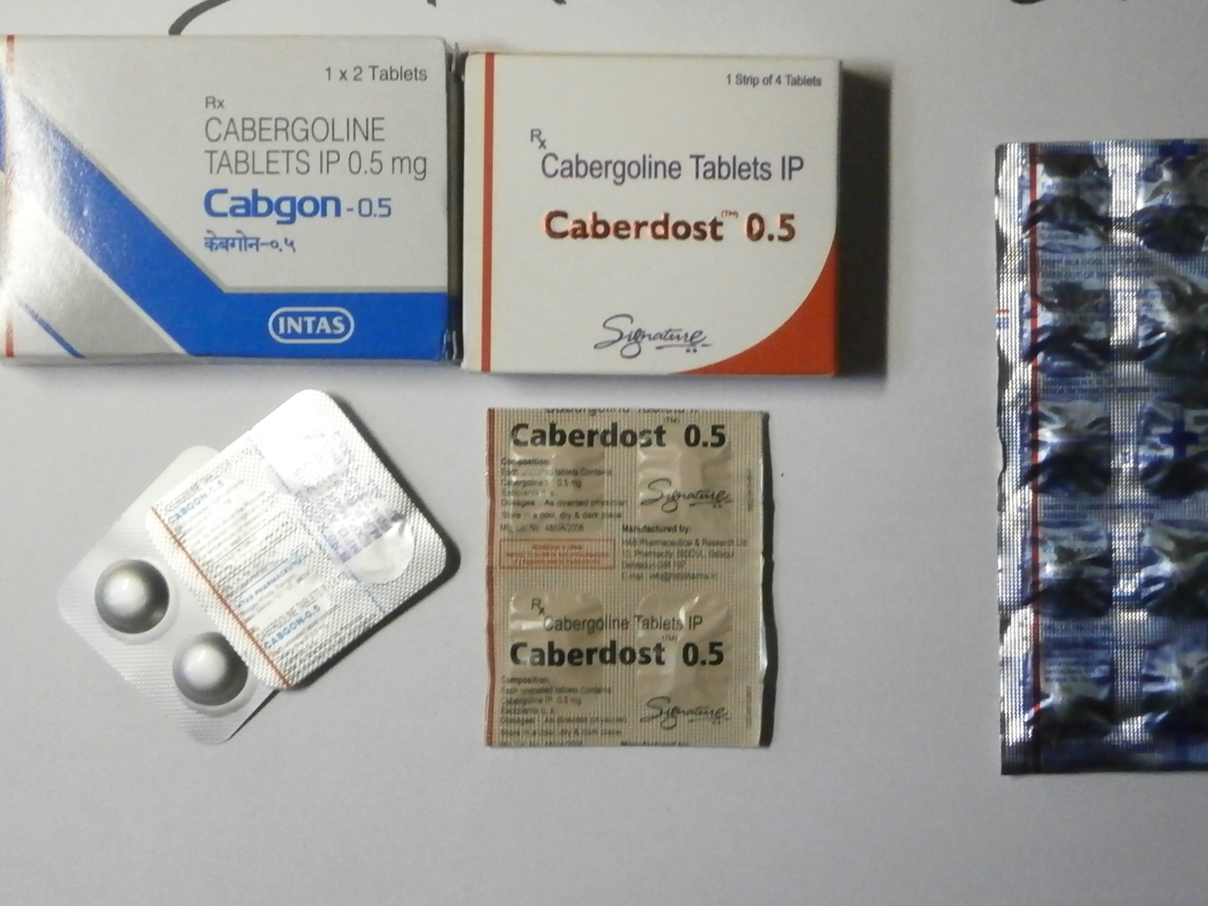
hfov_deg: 31.1
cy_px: 367
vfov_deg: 23.6
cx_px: 764
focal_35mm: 62
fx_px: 2163
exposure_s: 1/100
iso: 800
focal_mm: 8.3
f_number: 3.4
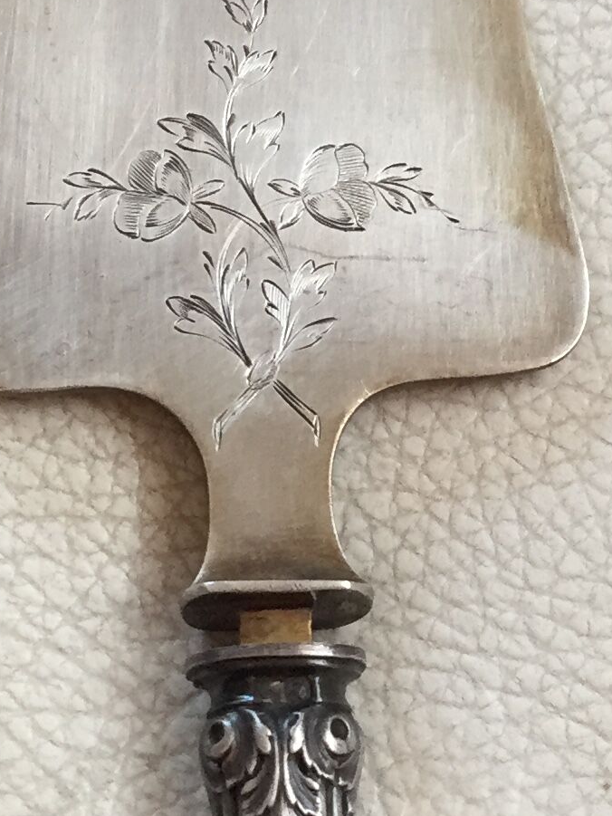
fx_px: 2475
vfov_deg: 18.6
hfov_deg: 14.1
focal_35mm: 105
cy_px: 625
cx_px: 240
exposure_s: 1/33
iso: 64
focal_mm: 4.15
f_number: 2.2
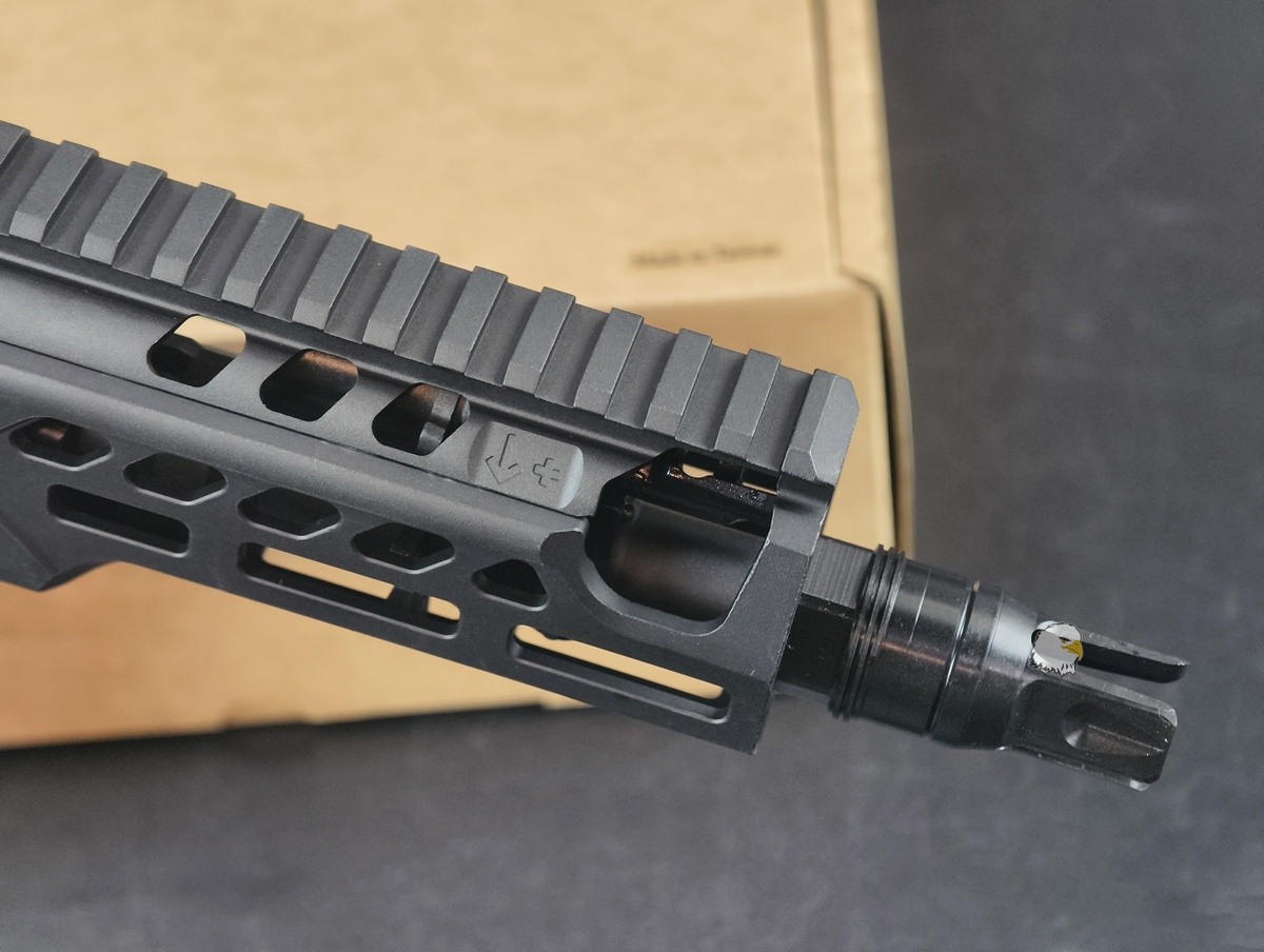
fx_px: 3109
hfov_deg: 23.0
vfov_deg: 17.4
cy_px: 476
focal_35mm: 85
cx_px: 632
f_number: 2.67
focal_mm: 22.48
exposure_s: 1/17.1
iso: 684
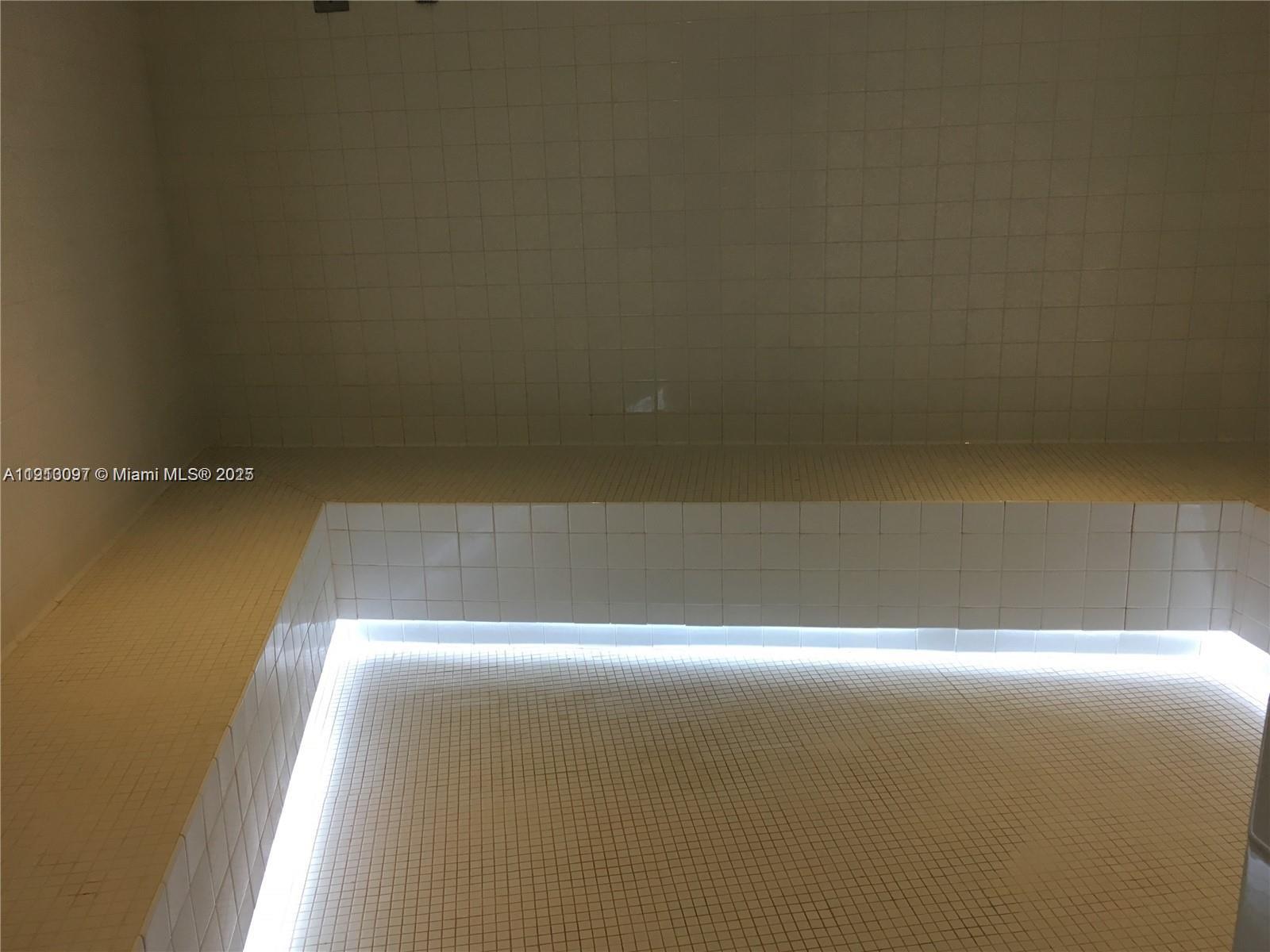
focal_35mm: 29
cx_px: 635
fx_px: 1064
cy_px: 476
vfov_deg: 48.2
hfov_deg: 61.7
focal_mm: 4.15
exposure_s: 1/30
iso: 32
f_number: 2.2
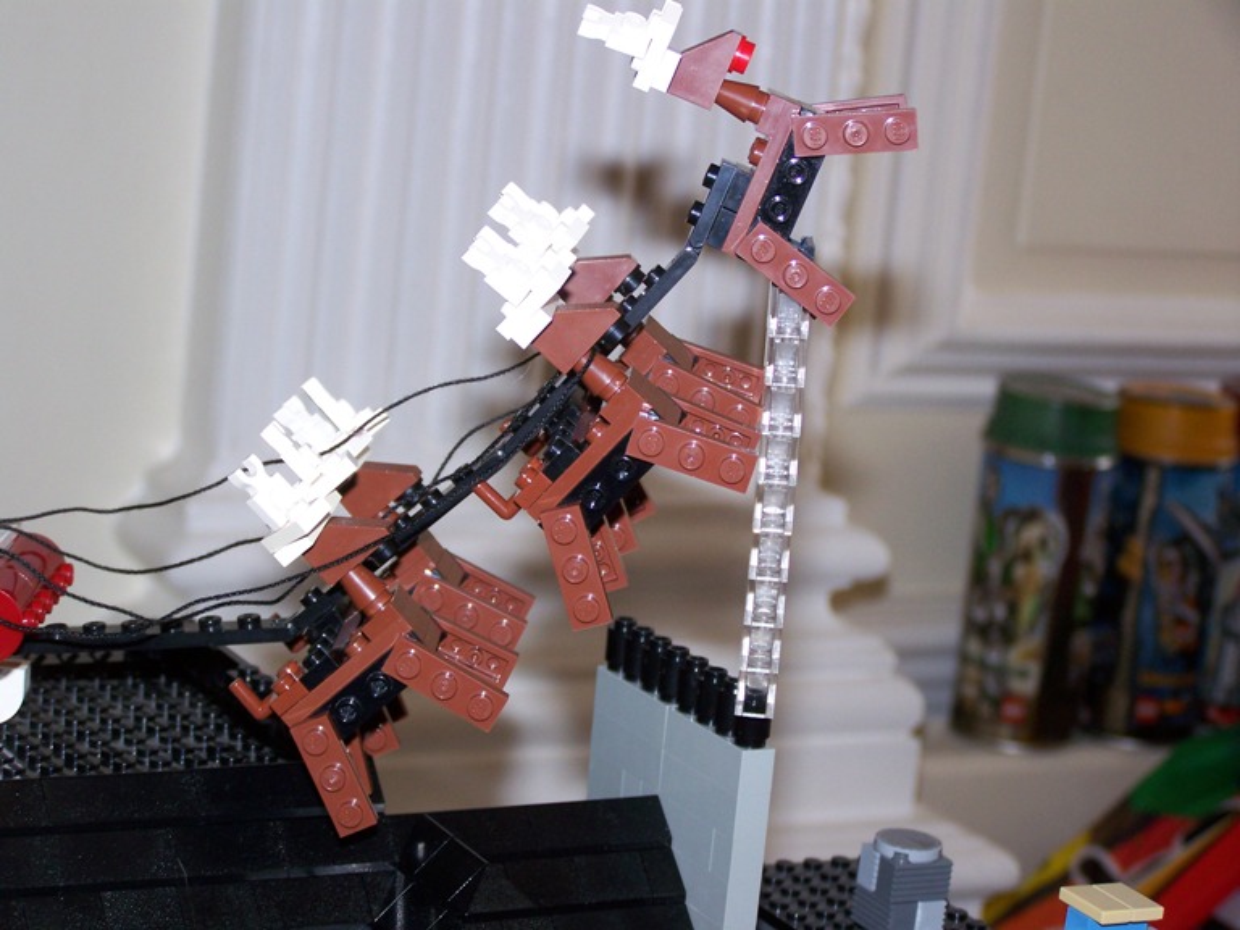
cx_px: 620
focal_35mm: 82
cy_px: 465
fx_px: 2937
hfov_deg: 23.8
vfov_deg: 18.0
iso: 80
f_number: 3.2
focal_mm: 13.7
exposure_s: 1/80
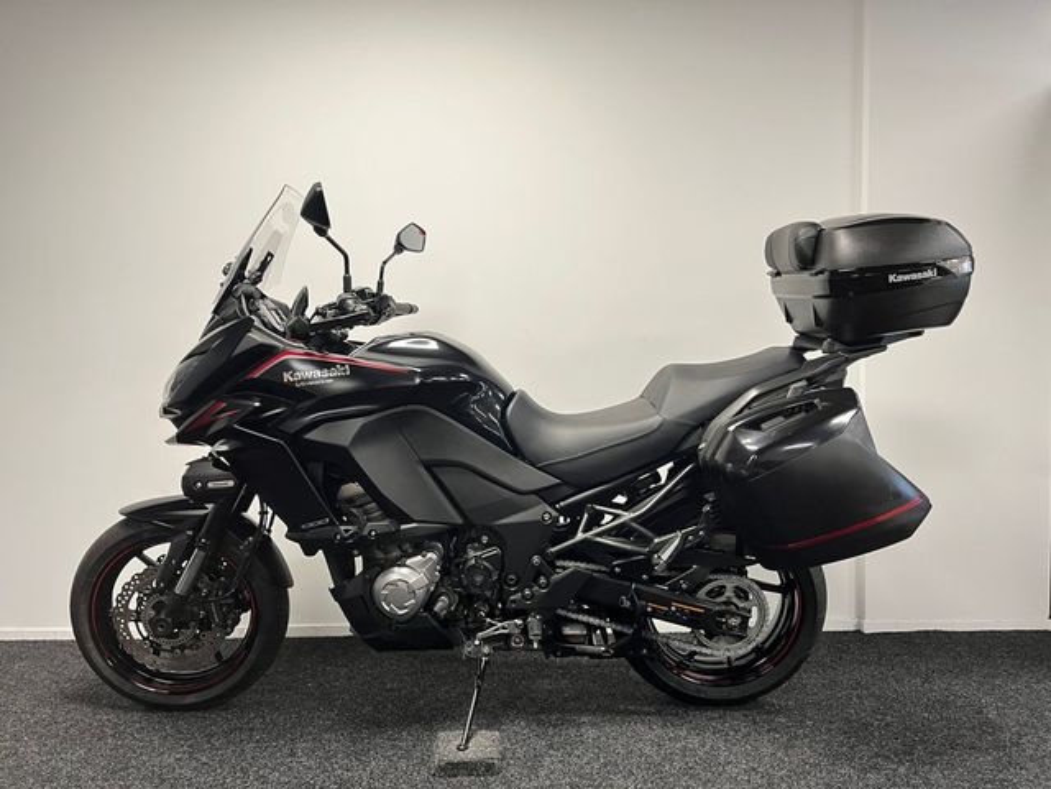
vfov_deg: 53.1
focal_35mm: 26
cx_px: 526
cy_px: 394
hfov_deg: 67.3
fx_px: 789
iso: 160
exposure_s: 1/50
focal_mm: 5.1
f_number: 1.6
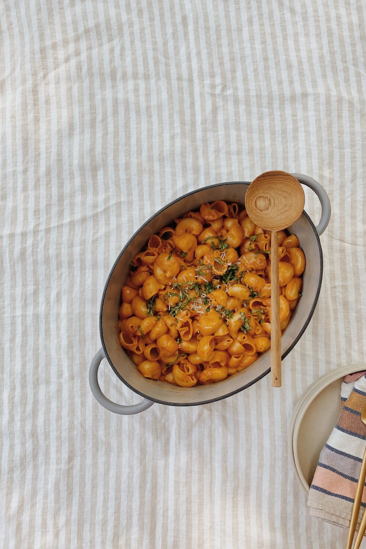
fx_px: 427
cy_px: 272
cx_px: 200
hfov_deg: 46.4
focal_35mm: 28
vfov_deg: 65.5
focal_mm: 4.25
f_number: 1.8
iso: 32
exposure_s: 1/654
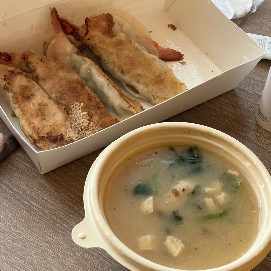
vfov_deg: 19.1
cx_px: 136
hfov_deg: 19.1
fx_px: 806
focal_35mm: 91
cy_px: 101
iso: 320
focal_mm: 9
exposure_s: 1/60
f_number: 2.8
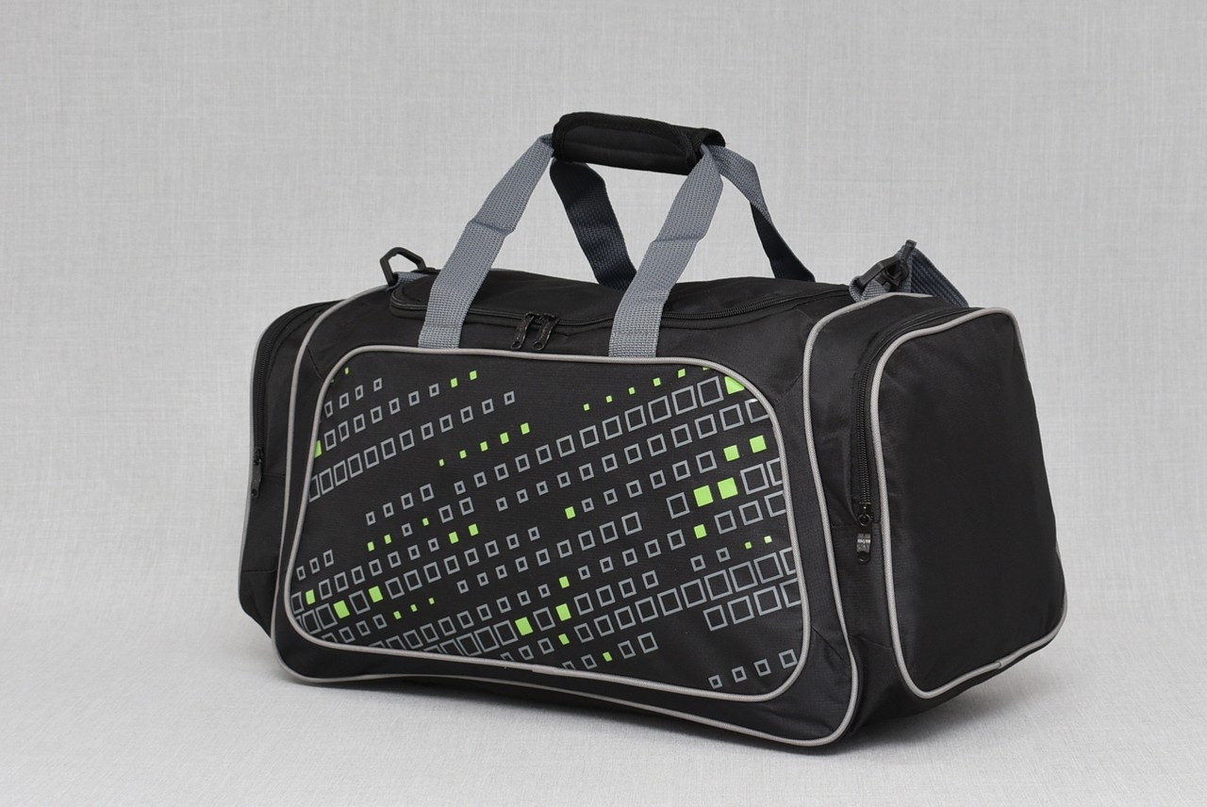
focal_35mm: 48
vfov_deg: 28.1
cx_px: 604
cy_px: 404
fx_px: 1611
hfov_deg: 41.1
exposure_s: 1/60
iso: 100
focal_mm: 32
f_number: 5.6
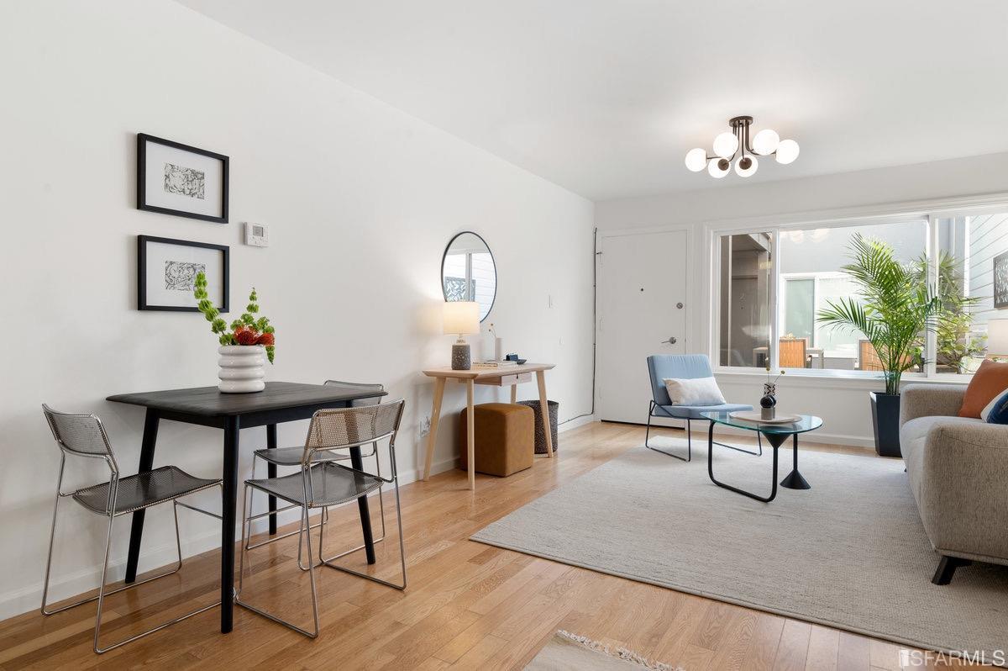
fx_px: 546
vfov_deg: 63.1
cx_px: 504
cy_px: 336
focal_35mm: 20
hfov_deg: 85.5
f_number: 8
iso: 400
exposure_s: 1/8
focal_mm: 19.5
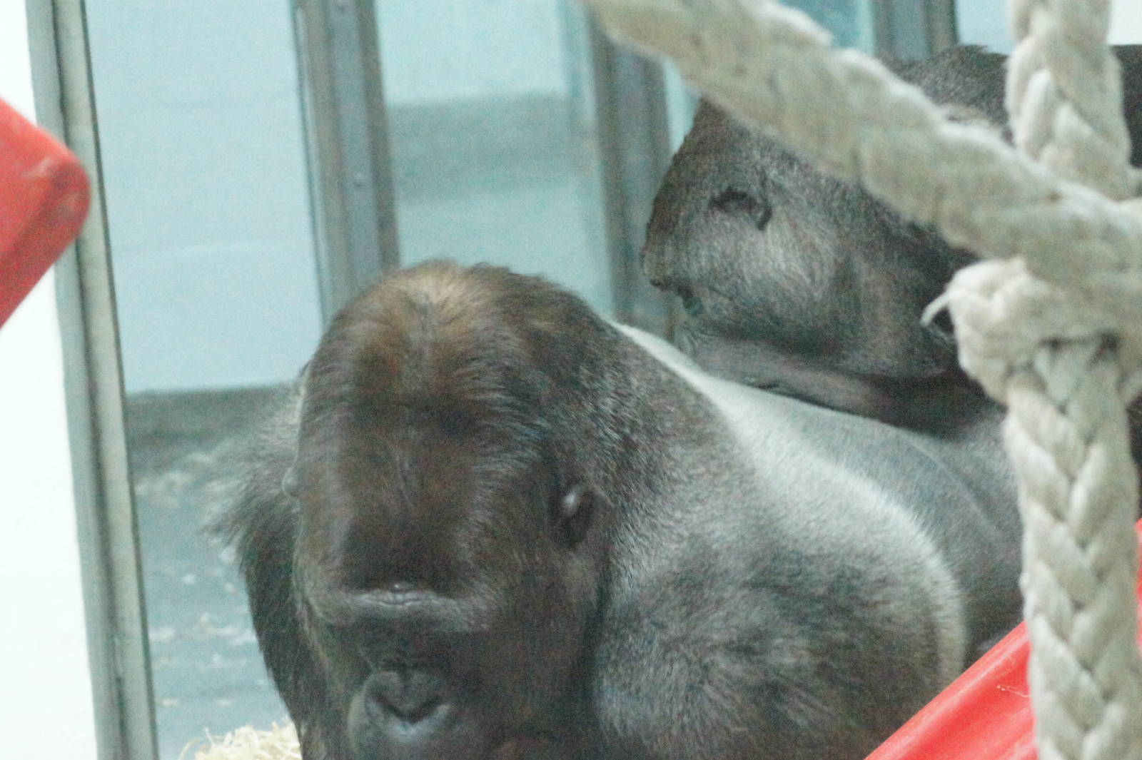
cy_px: 380
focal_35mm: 202
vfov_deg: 6.8
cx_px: 571
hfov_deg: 10.2
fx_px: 6420
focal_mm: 135
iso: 12800
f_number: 5.6
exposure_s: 1/80
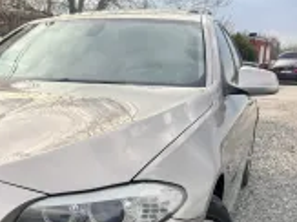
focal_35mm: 53
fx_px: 454
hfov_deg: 34.0
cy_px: 202
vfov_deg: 26.5
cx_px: 24
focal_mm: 6.76
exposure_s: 1/1250
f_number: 1.78
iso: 80
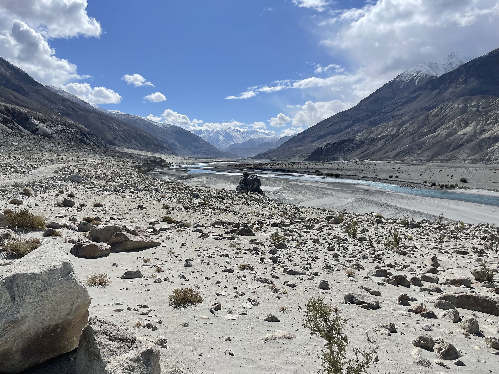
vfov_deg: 53.1
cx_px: 250
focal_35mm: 26
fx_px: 375
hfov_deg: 67.3
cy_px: 187
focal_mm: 4.2
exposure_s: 1/10753
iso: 32
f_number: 1.6
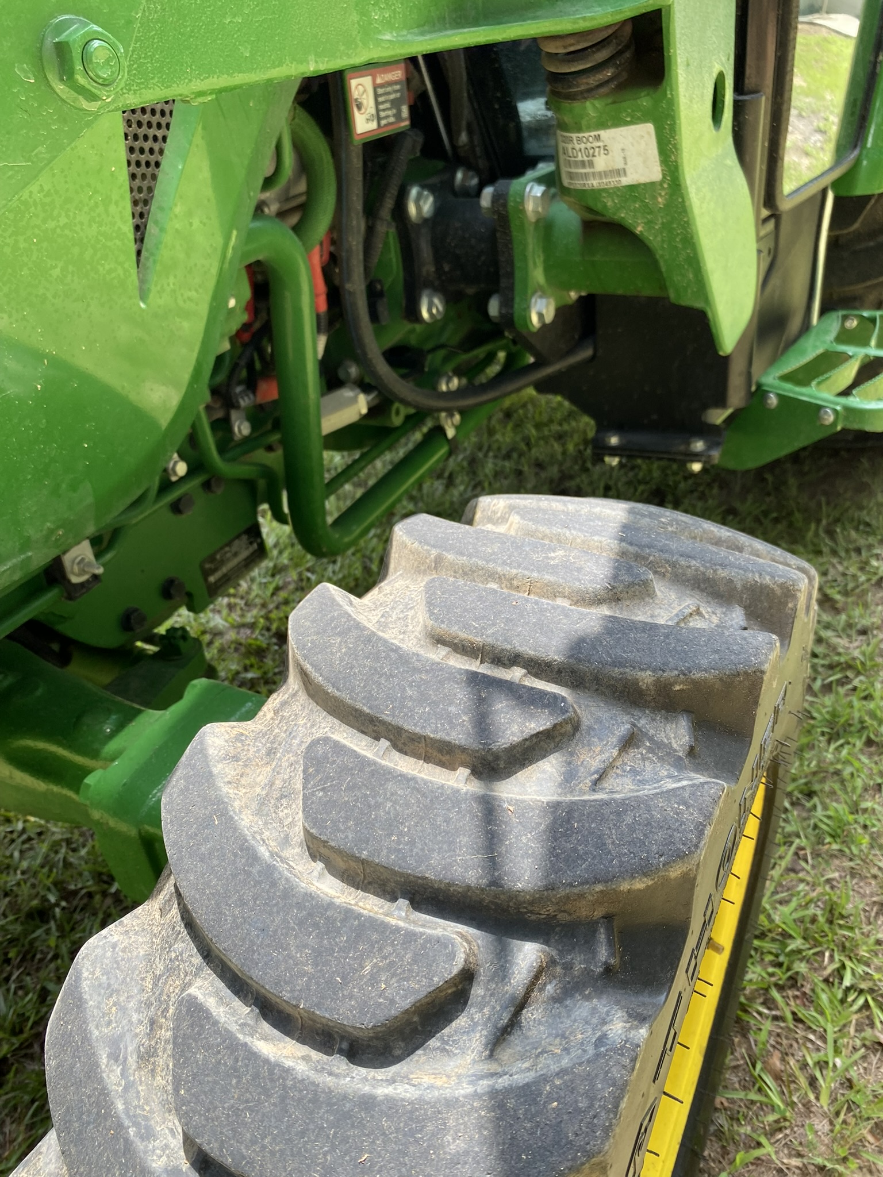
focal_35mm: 26
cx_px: 442
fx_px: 884
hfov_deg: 53.1
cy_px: 588
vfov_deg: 67.3
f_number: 1.8
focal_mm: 4.25
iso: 32
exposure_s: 1/235
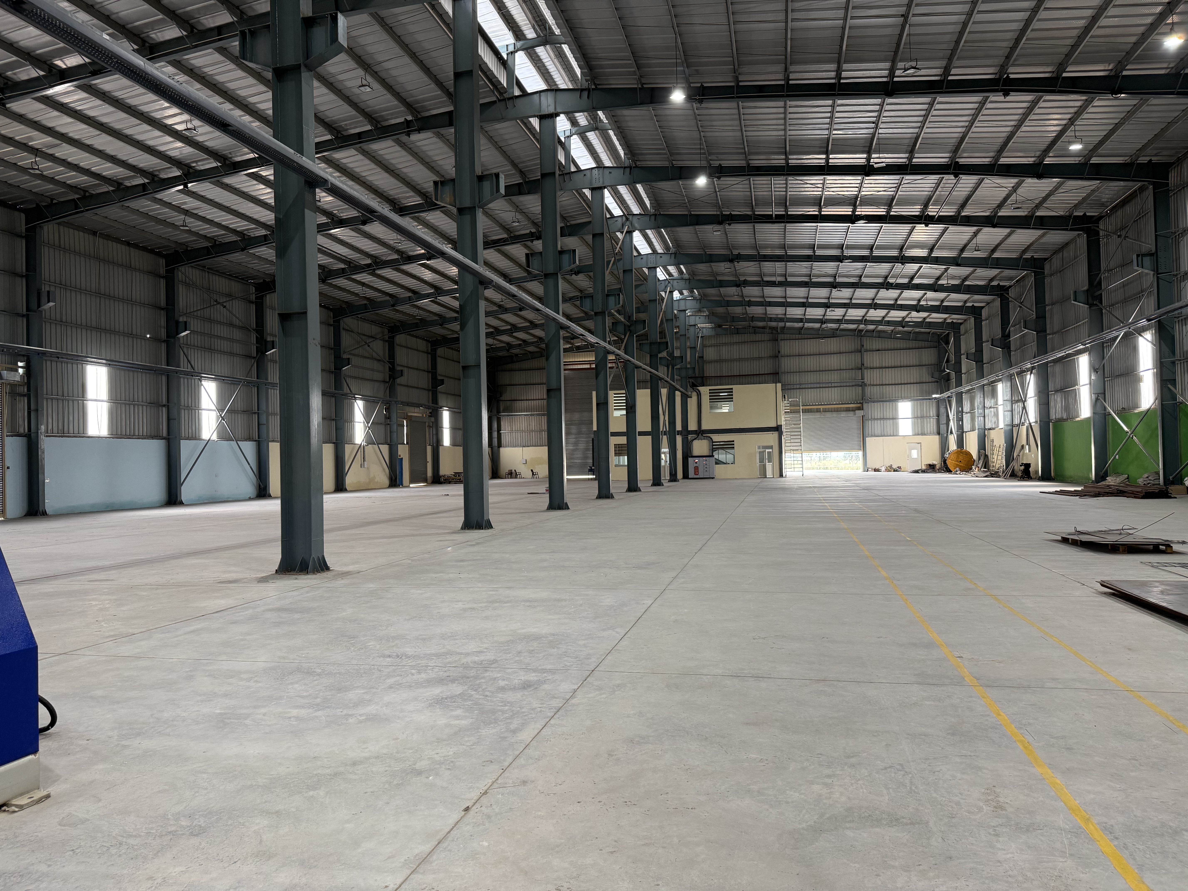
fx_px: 824
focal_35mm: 24
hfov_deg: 71.6
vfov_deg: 56.8
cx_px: 594
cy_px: 446
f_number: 1.78
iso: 160
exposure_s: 1/100
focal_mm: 6.76
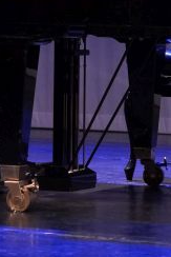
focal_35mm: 304
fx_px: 2163
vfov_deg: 6.7
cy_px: -43
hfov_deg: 4.5
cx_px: -25
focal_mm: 50
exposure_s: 1/125
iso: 2000
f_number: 2.8
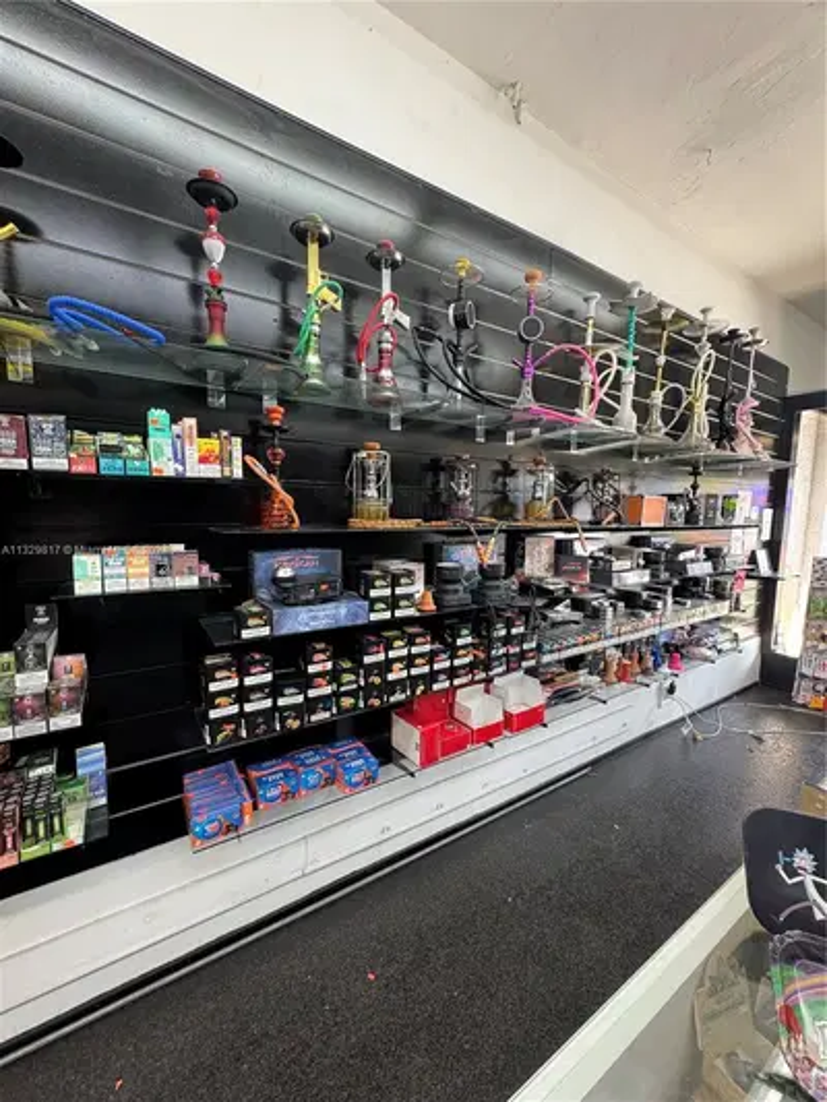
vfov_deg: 102.1
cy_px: 551
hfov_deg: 85.7
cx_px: 414
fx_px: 446
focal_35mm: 14
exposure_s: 1/60
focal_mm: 2.22
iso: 160
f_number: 2.2
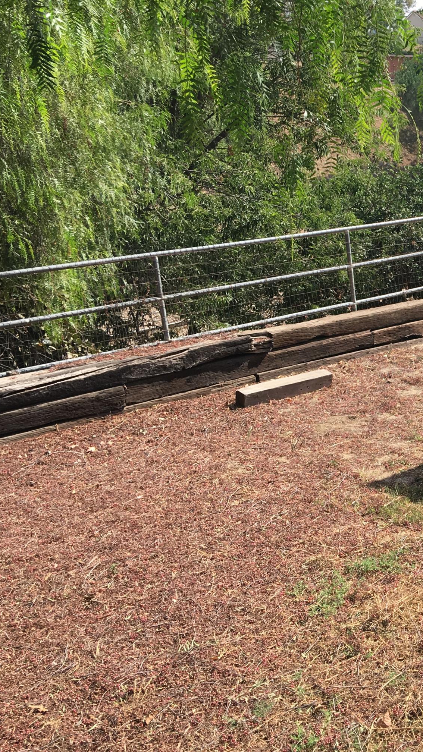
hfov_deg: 23.1
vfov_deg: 43.7
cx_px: 518
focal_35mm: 47
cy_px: 336
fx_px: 938
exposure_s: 1/651
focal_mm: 4.15
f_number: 2.2
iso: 25
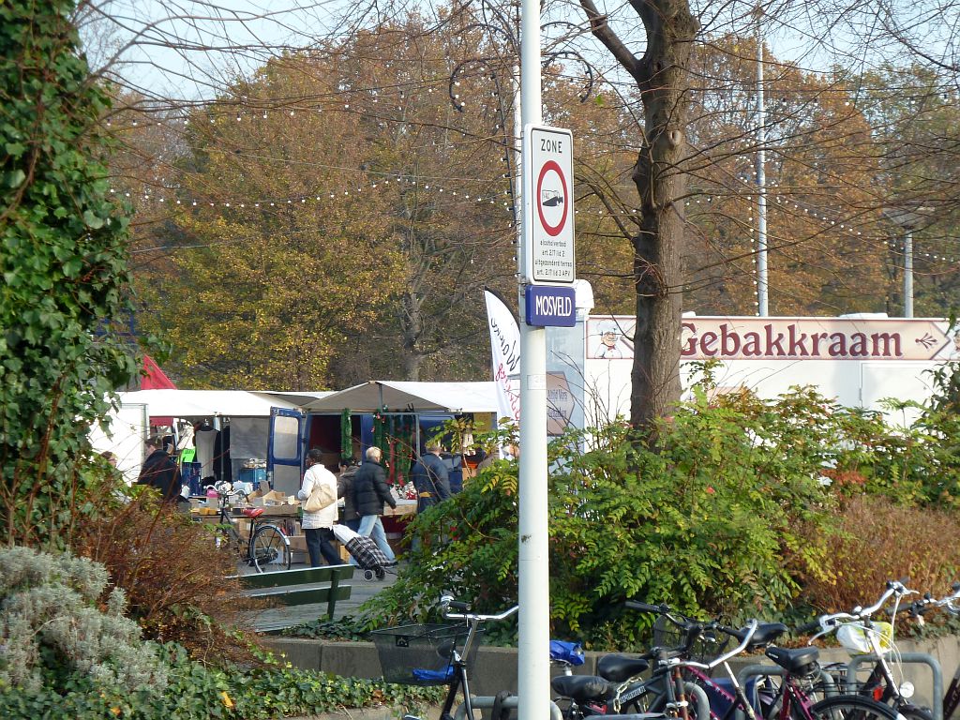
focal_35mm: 137
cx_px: 480
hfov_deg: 14.4
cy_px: 360
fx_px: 3799
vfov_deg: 10.8
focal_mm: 22.5
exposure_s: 1/80
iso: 80
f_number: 4.5
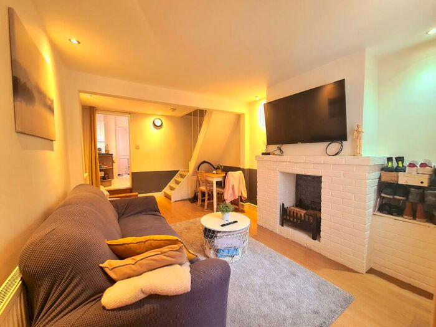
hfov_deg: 106.2
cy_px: 164
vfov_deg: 89.9
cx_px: 218
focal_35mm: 13
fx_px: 164
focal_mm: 2.22
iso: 320
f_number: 2.2
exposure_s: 1/50
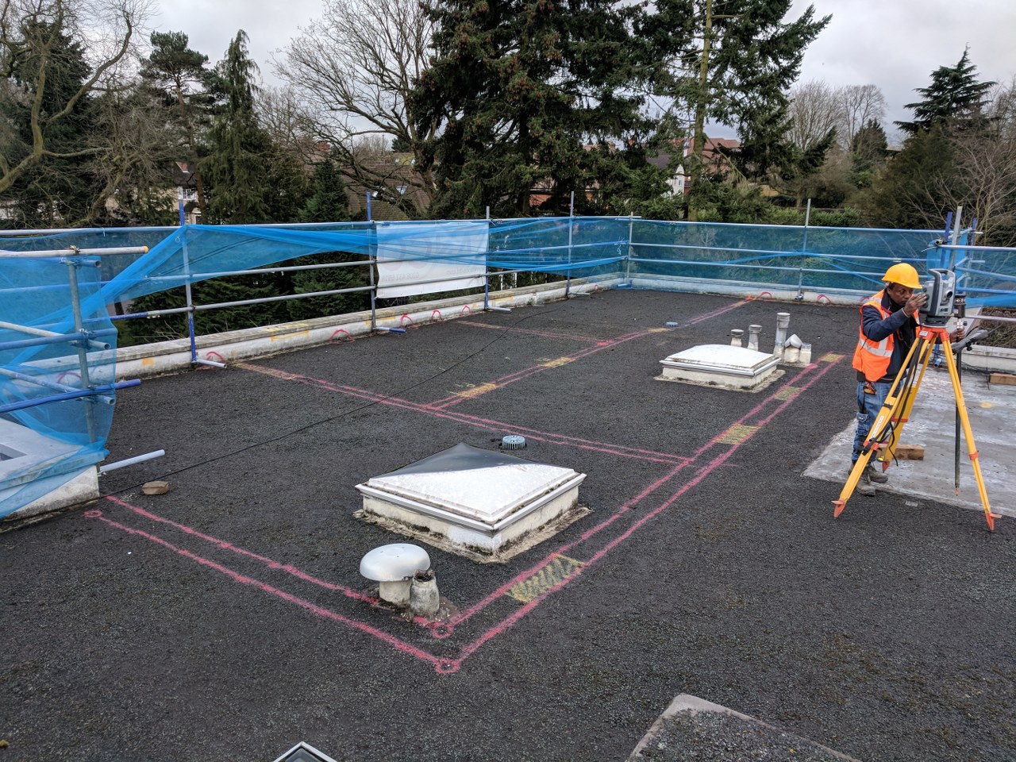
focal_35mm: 26
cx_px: 508
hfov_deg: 67.3
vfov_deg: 53.1
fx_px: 763
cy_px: 381
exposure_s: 1/100
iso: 92
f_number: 2
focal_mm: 4.67
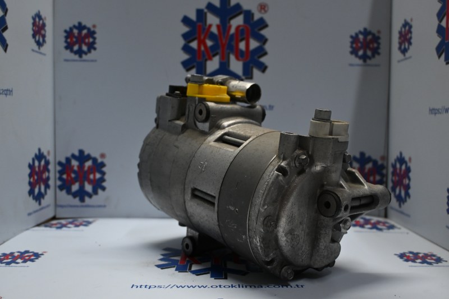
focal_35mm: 36
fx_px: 449
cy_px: 150
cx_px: 224
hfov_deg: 53.1
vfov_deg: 36.9
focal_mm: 24
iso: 720
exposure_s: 1/125
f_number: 4.2
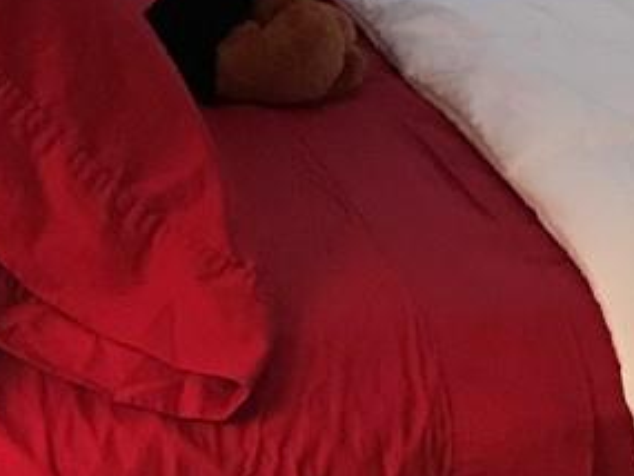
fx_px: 2877
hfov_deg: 12.0
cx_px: 968
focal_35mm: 157
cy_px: -122
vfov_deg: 9.3
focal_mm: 3.99
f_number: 1.8
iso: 100
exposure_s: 1/9
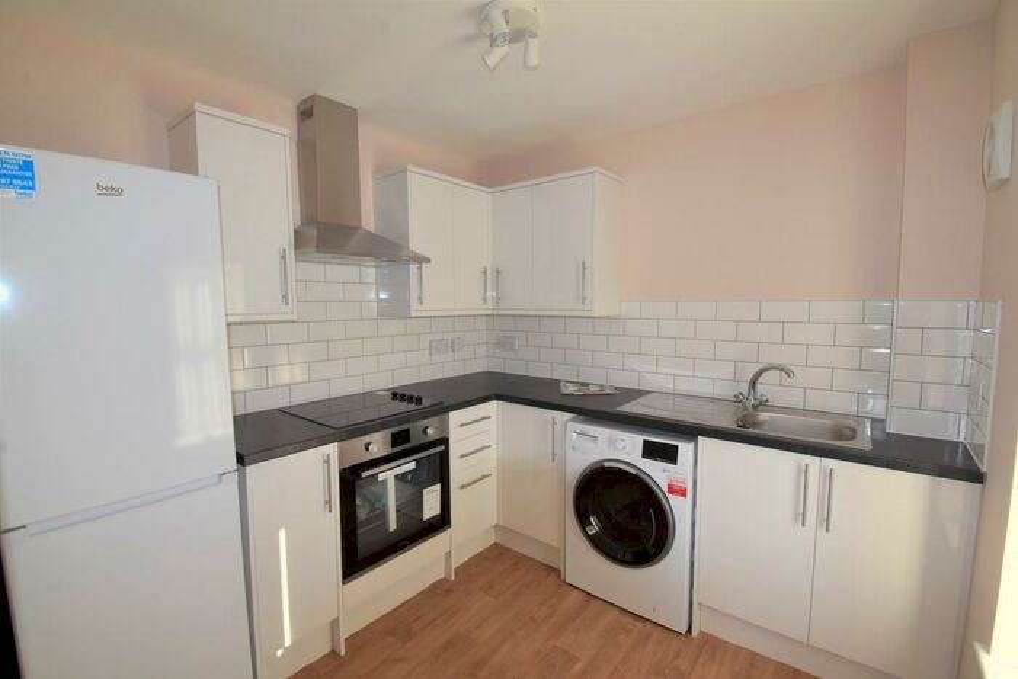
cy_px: 340
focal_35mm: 15
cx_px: 509
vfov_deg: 77.4
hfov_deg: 100.4
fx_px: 424
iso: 250
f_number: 11
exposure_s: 1/25
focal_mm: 10
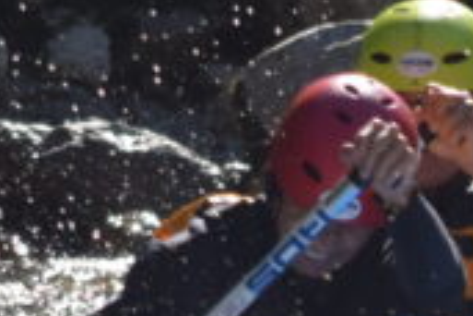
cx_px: 816
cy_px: 345
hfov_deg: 0.8
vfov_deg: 0.5
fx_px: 35380
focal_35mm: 2693
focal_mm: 300
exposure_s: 1/1600
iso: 400
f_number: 7.1
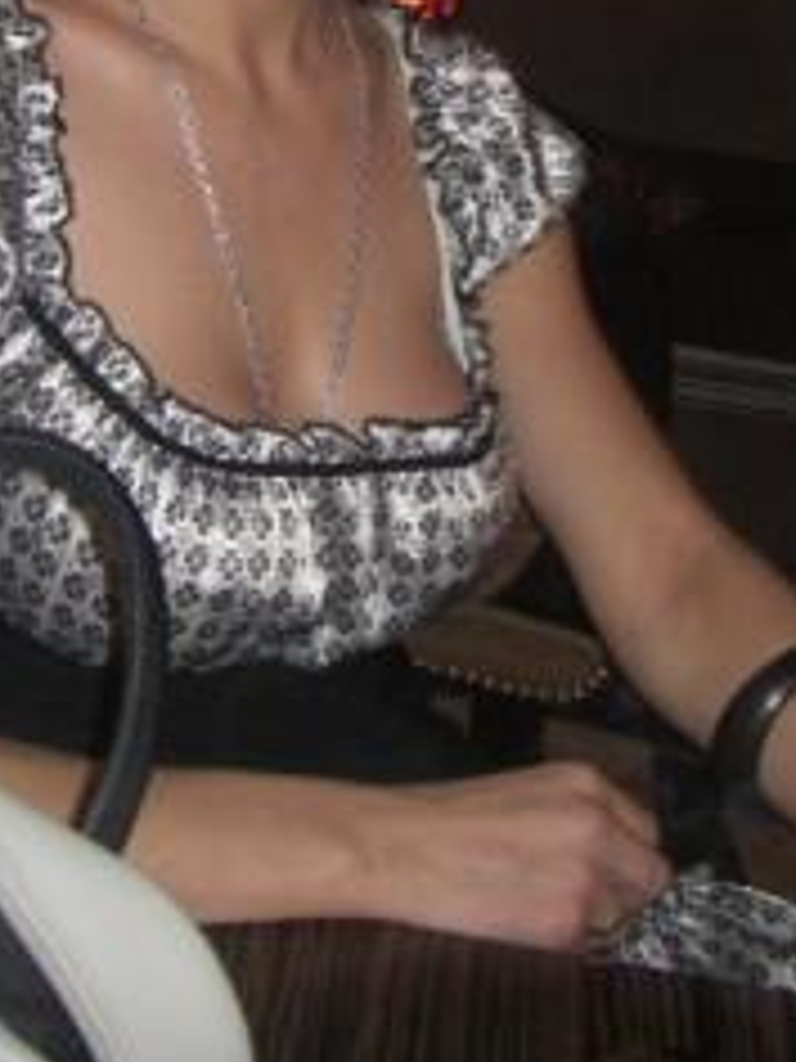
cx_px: 499
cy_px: 162
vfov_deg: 26.4
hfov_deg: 20.4
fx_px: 2208
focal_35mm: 72
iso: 200
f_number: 3.4
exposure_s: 1/30
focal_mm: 6.3
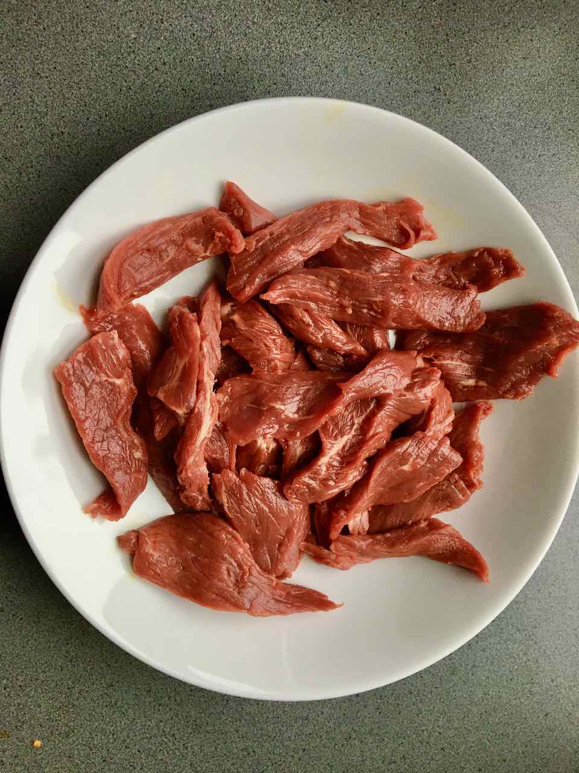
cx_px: 290
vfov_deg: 61.7
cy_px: 386
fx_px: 647
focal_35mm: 29
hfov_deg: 48.2
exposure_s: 1/33
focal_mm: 4.15
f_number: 2.2
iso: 64
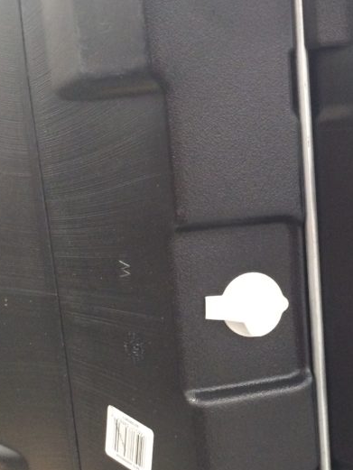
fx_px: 775
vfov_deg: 33.5
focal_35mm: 57
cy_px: 303
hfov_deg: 25.5
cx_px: 246
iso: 320
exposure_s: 1/33
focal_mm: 4.15
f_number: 2.2
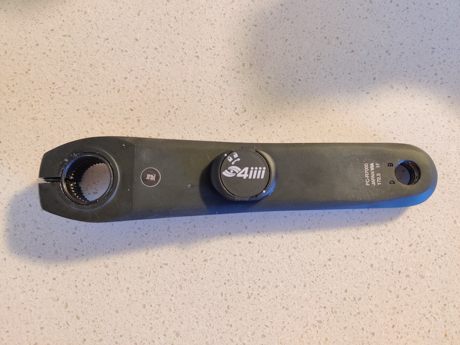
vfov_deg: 51.4
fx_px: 359
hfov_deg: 65.3
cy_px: 172
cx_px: 230
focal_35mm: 27
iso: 1250
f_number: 1.65
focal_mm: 4.75
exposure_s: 1/13
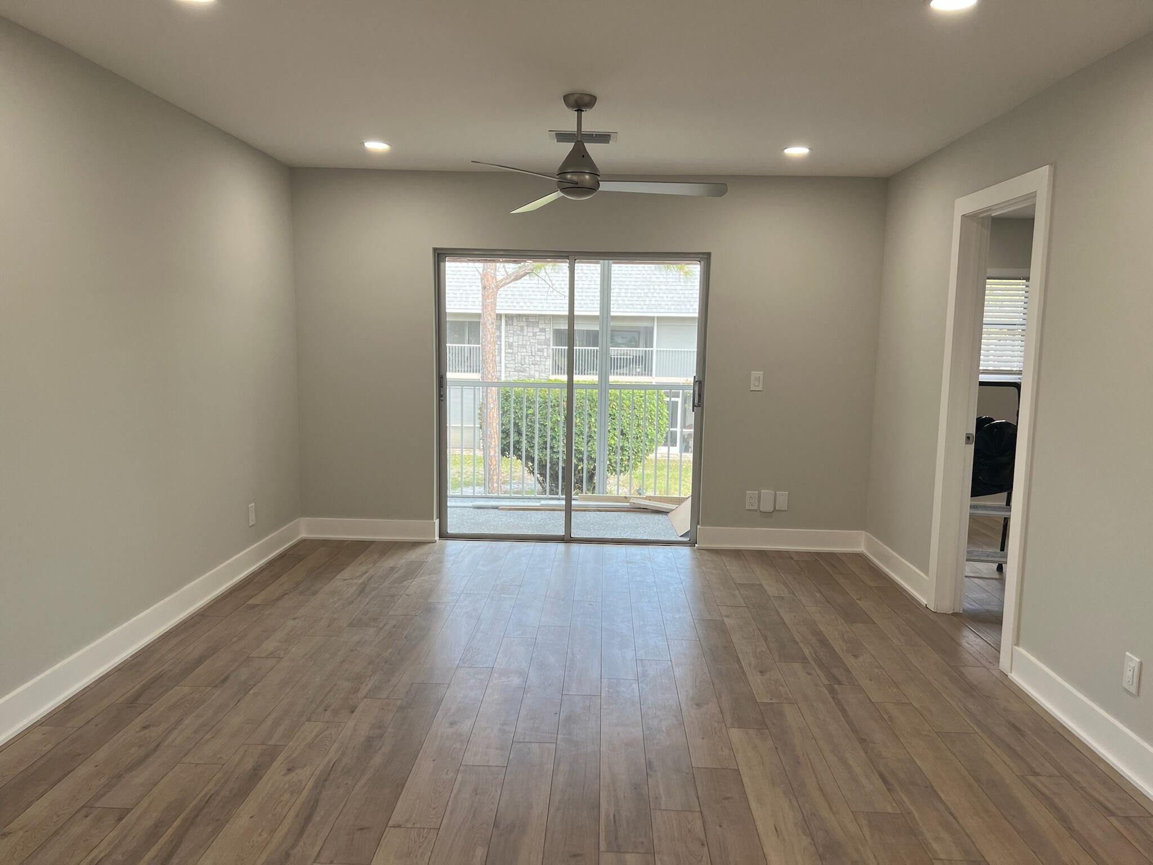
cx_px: 576
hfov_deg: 67.3
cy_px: 432
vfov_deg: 53.1
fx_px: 866
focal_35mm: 26
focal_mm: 5.7
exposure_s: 1/120
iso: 50
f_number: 1.5
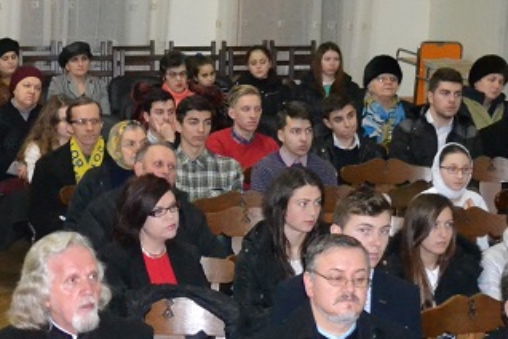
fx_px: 1439
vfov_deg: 13.2
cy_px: 352
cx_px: -67
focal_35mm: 102
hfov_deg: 19.1
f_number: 3.5
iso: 3200
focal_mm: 18
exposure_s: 1/60
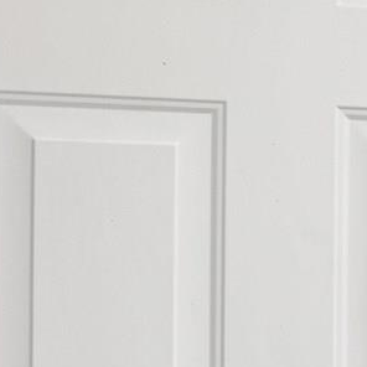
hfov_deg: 8.5
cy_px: 335
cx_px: 1213
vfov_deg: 10.9
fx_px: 1907
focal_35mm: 159
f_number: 11
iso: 200
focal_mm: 18
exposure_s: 1/1.67
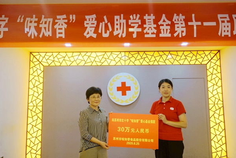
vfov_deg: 42.3
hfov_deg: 60.3
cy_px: 79
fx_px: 203
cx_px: 118
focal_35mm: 31
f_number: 4
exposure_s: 1/60
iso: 400
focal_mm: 31
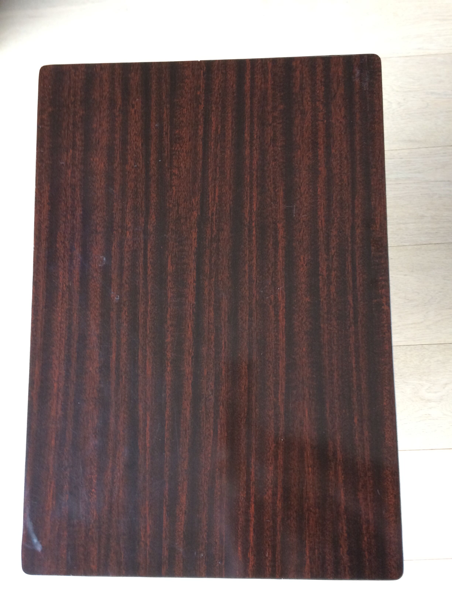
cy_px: 302
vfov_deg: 61.7
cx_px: 226
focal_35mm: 29
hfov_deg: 48.2
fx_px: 505
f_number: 2.2
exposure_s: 1/33
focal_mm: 4.15
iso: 160
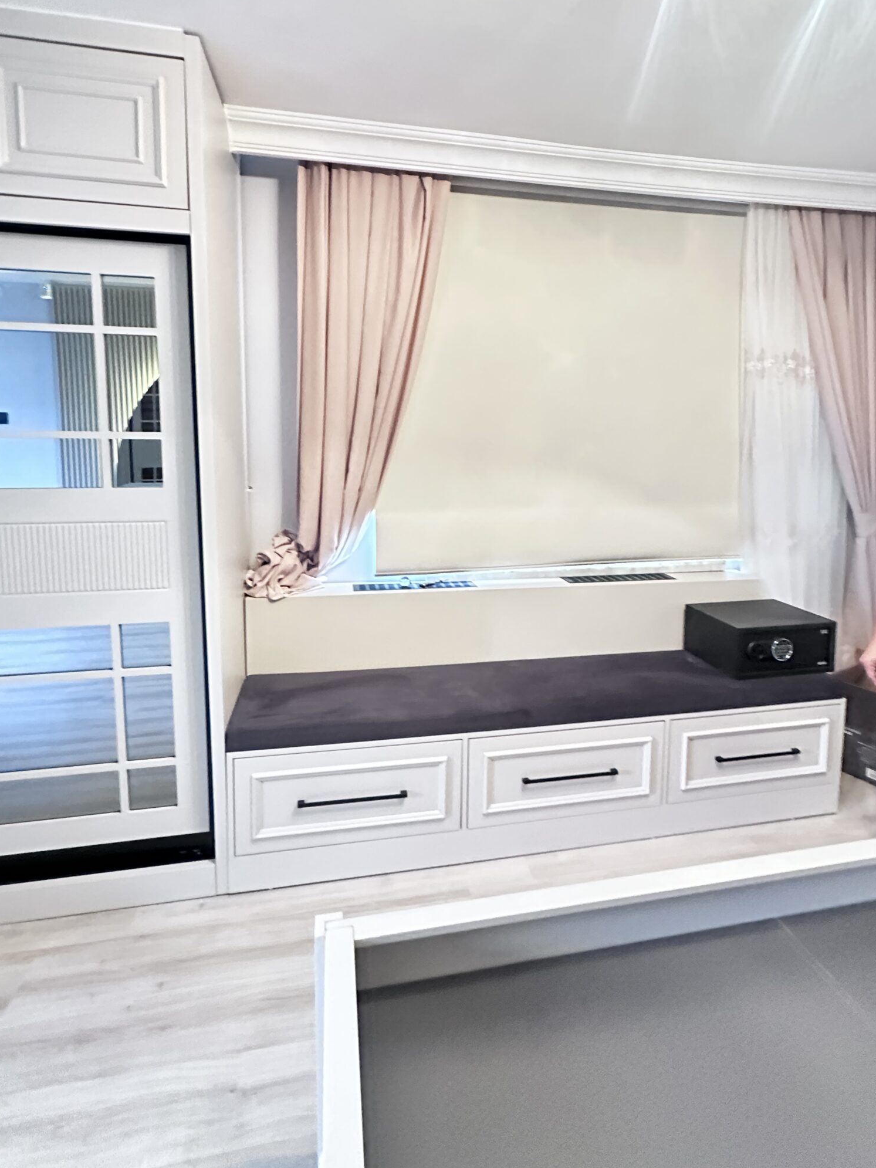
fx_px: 607
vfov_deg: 87.2
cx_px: 456
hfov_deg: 71.6
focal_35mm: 18
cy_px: 501
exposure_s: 1/33
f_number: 2.2
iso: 1000
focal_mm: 2.22
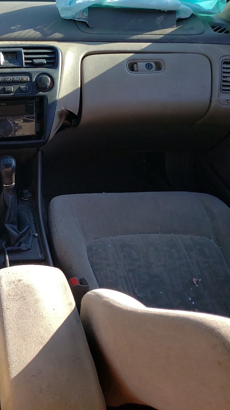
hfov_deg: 28.7
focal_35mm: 38
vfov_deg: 52.8
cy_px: 204
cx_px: -14
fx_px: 412
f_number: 1.5
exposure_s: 1/769
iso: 50
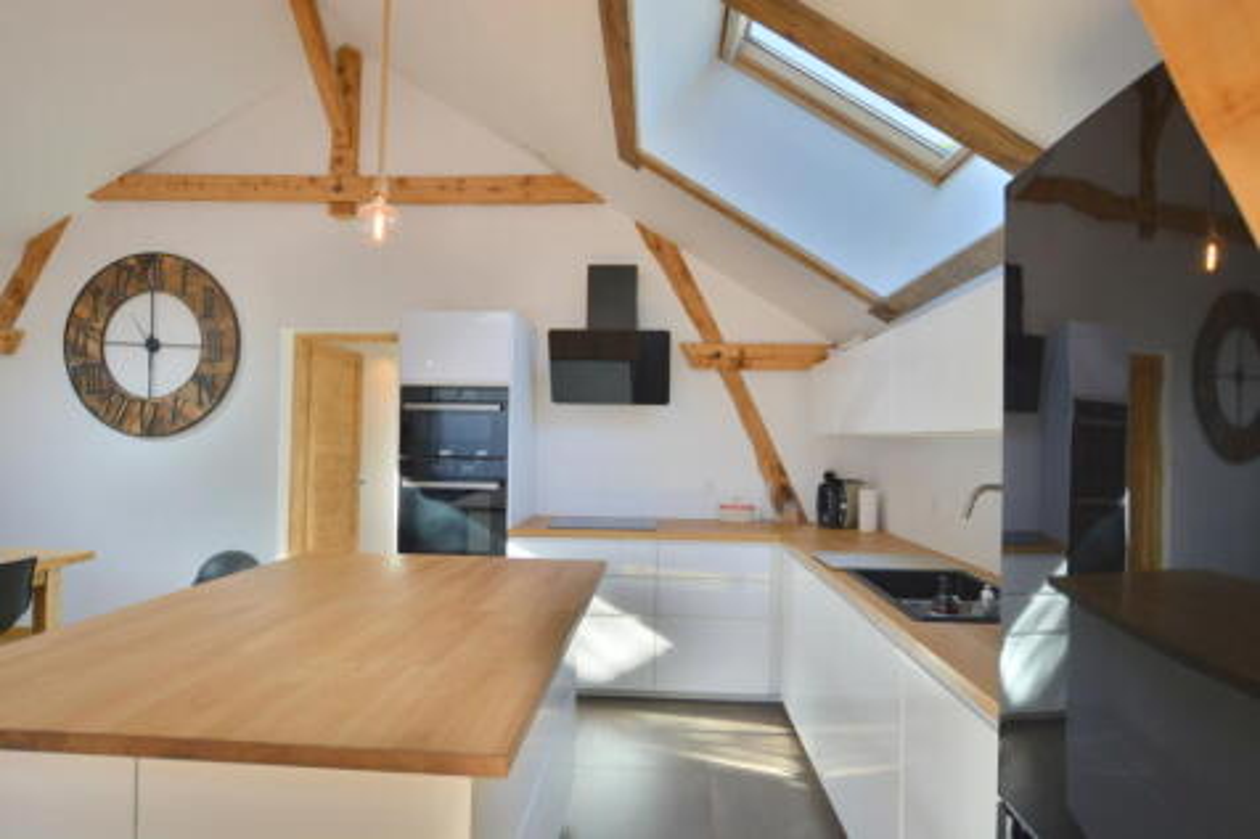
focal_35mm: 20
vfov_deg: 63.2
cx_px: 630
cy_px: 420
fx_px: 682
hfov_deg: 85.4
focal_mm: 13
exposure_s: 1/60
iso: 200
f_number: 4
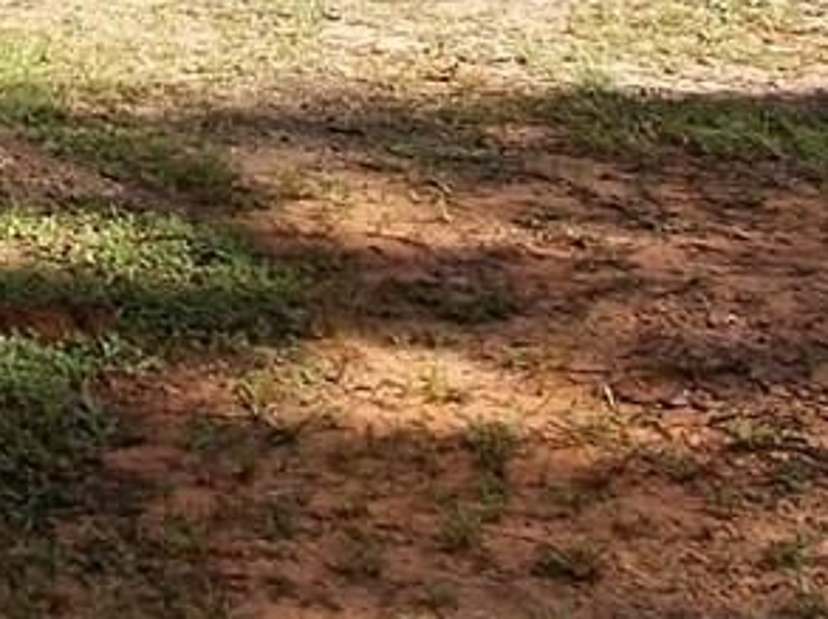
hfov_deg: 19.8
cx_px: -243
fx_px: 2174
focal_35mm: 91
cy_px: -274
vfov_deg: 15.1
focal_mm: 4.6
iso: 80
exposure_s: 1/250
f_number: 3.2
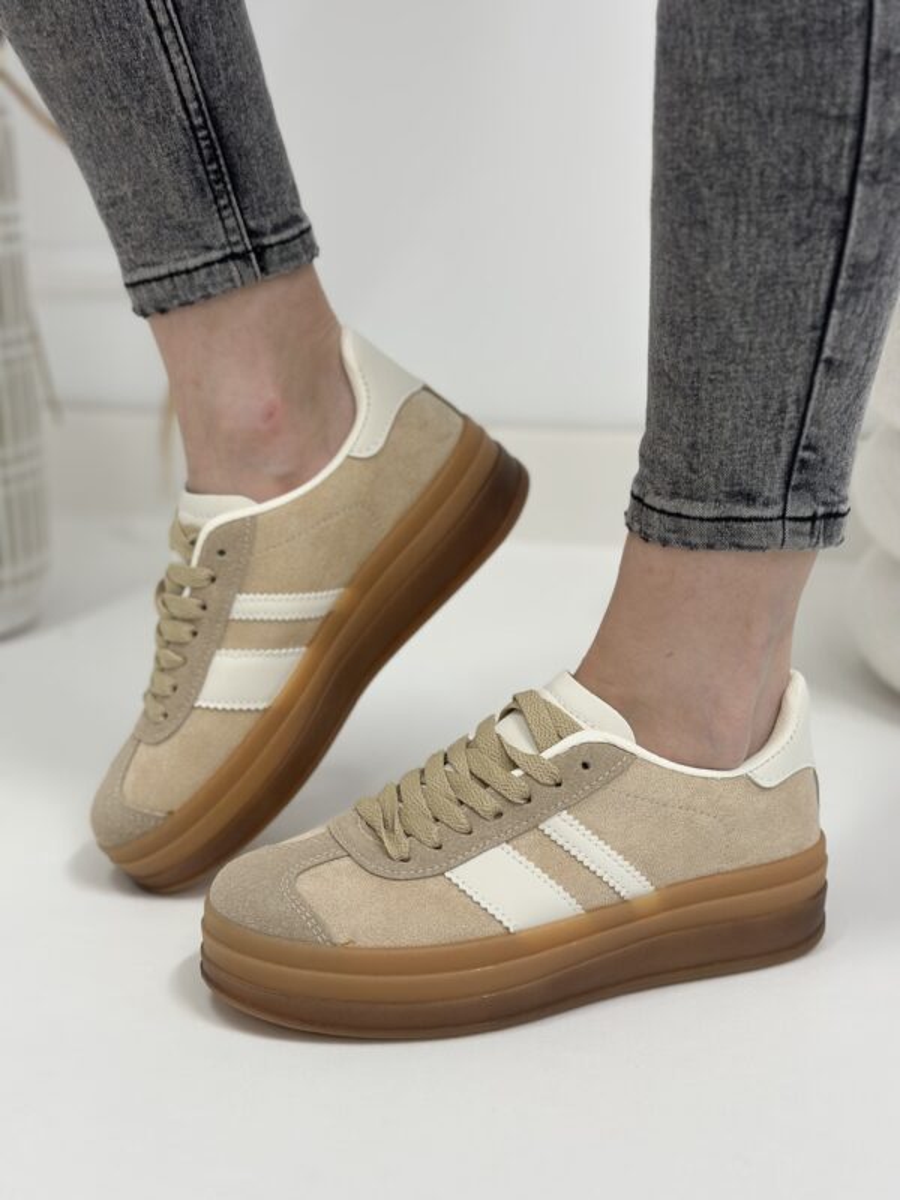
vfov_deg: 39.7
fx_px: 1664
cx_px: 450
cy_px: 600
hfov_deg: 30.3
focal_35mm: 48
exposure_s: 1/100
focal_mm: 6.86
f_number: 1.78
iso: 125
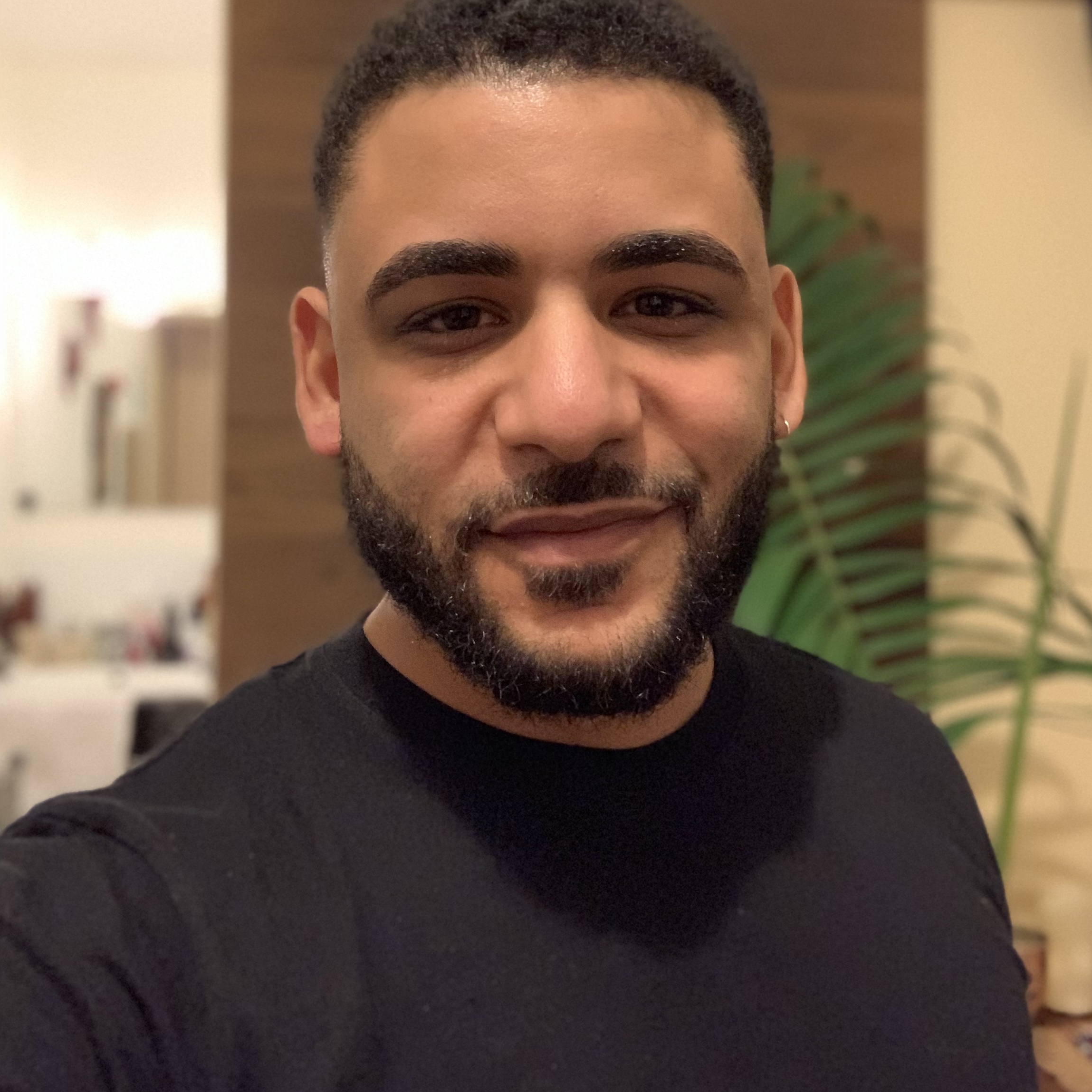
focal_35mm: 38
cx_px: 550
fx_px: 1356
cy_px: 399
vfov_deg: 43.5
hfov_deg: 43.9
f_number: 2.2
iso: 500
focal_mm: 2.87
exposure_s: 1/25
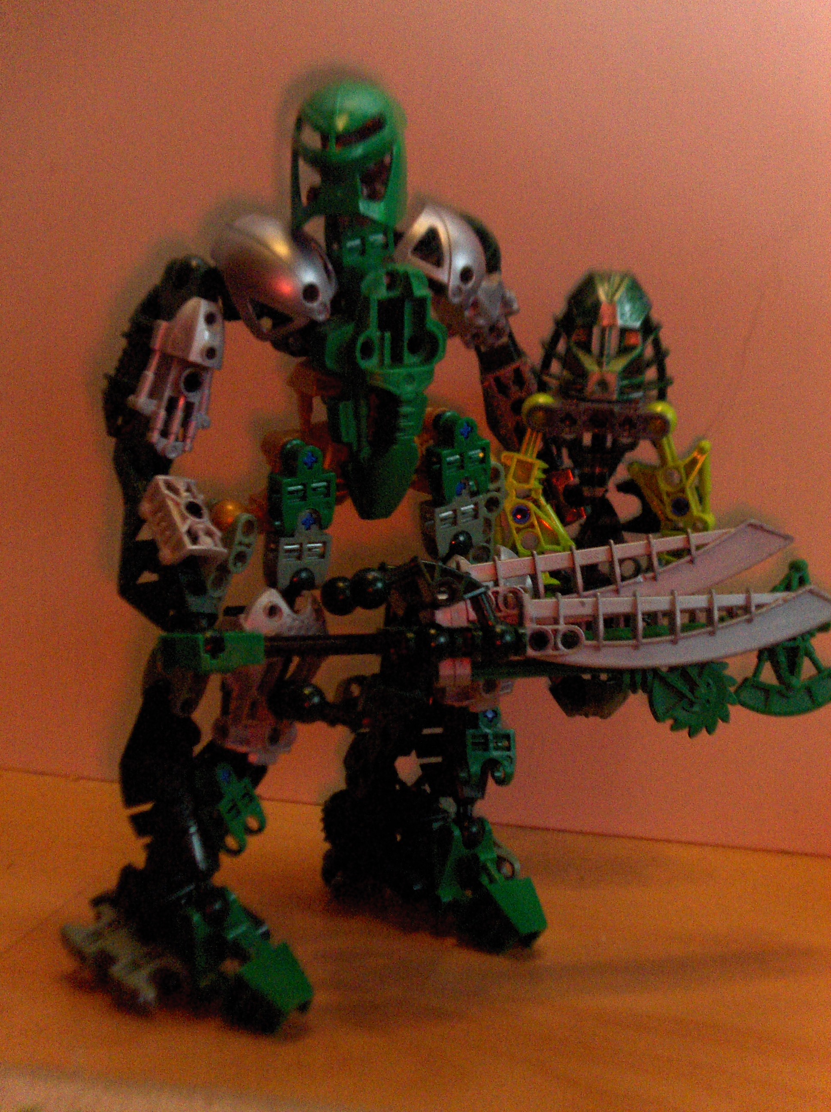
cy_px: 556
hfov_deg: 23.2
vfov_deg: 30.8
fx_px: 2022
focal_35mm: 63
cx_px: 416
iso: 155
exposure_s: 1/90
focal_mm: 13
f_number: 3.6
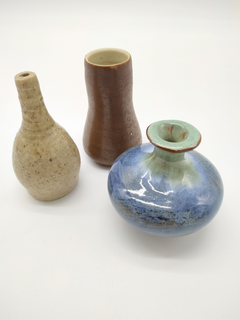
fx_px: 222
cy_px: 160
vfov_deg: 71.6
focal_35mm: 24
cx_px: 120
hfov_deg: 56.8
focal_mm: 3.94
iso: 250
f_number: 1.9
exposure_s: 1/344
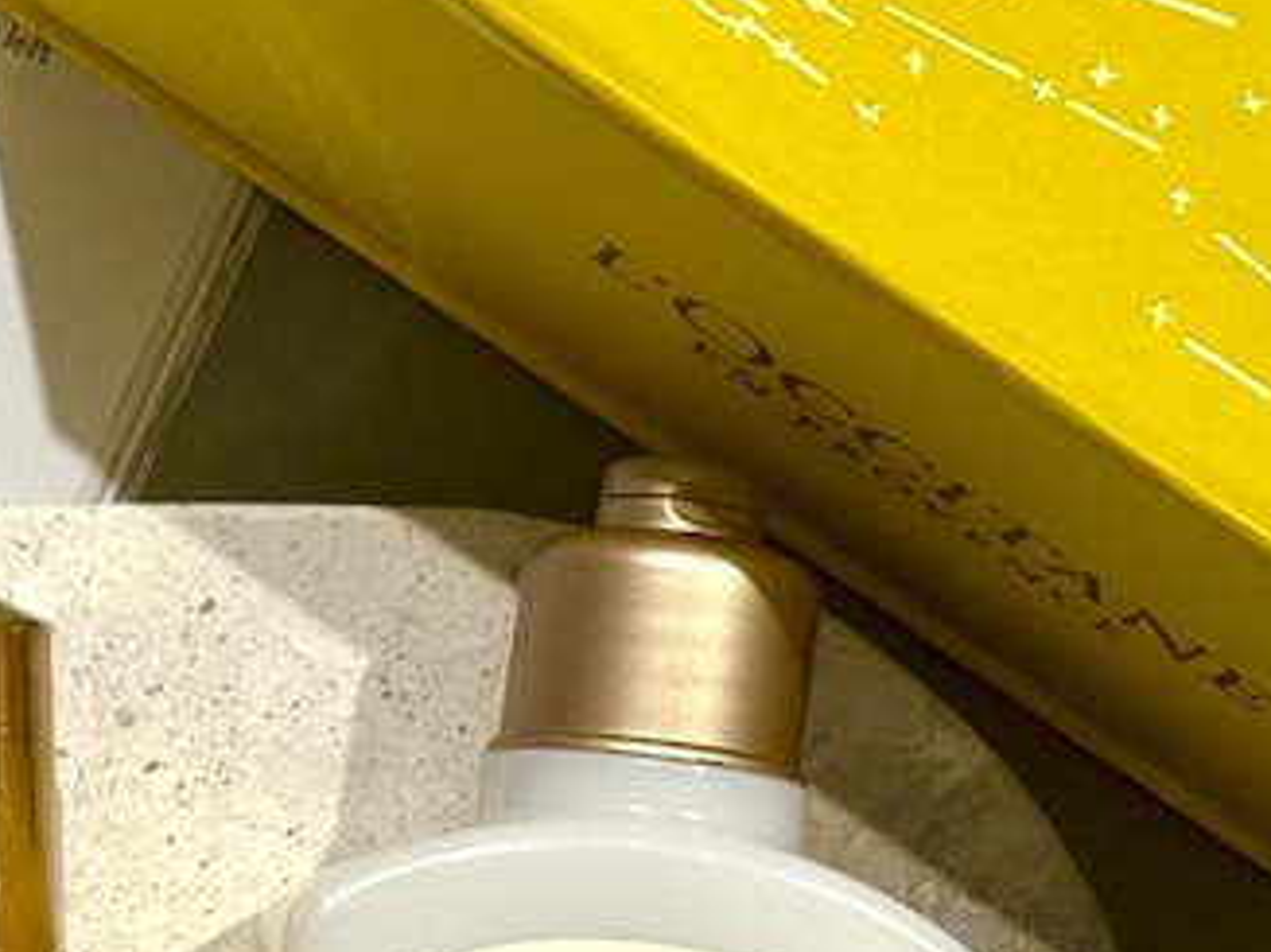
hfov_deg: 13.2
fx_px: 5395
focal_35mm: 147
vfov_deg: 9.9
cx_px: -132
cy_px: 1158
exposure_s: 1/50
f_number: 1.78
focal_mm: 6.76
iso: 250
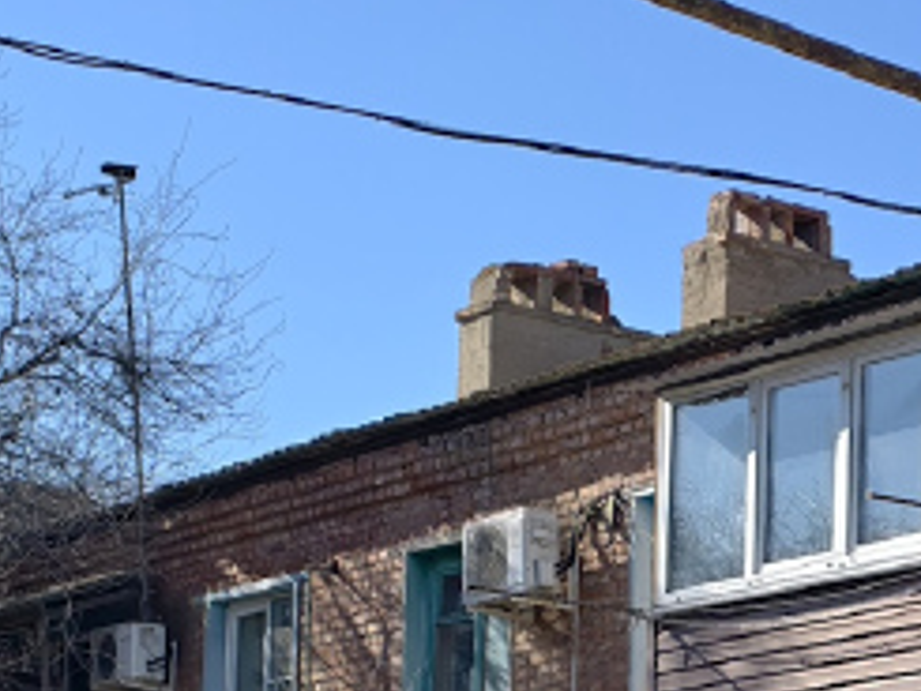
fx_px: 3248
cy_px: 806
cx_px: 1177
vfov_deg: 11.9
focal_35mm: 122
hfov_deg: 15.4
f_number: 1.57
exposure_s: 1/2950
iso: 72
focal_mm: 6.54
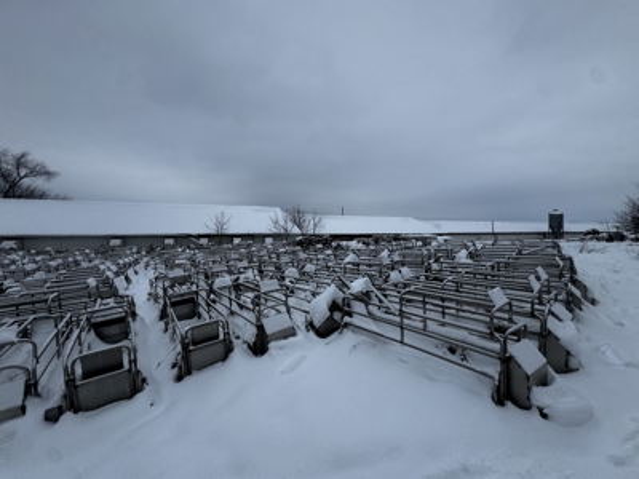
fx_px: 258
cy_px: 240
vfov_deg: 85.7
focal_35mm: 14
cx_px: 320
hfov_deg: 102.1
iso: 50
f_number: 2.2
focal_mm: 2.22
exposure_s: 1/1256
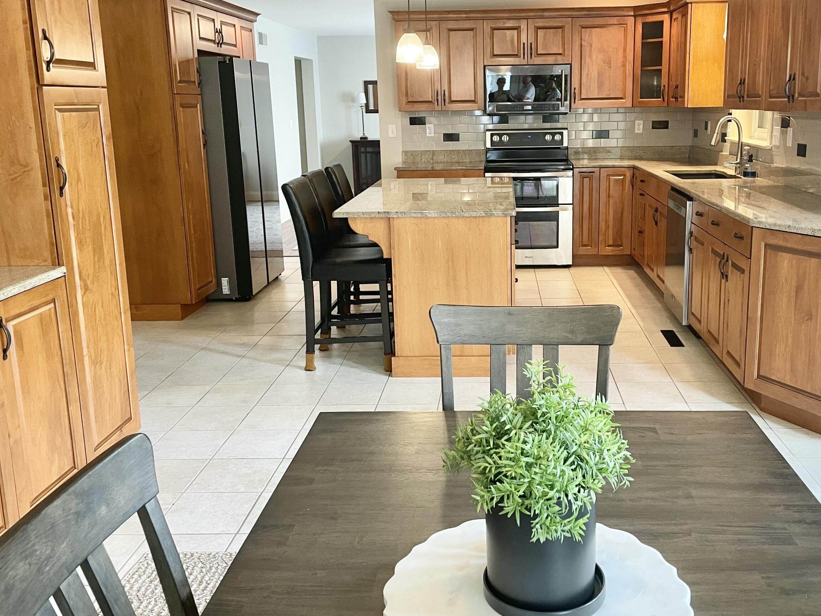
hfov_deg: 53.7
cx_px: 479
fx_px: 806
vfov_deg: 41.7
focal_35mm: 34
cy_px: 267
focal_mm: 4.2
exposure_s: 1/60
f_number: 1.6
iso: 125
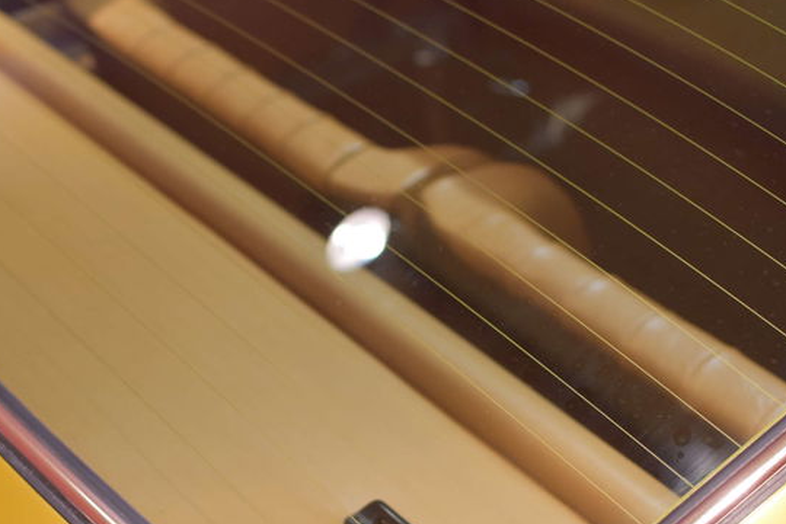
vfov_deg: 18.2
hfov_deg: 26.9
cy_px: 317
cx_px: 237
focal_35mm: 75
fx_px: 1631
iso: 800
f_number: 2.8
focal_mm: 35
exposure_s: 1/60
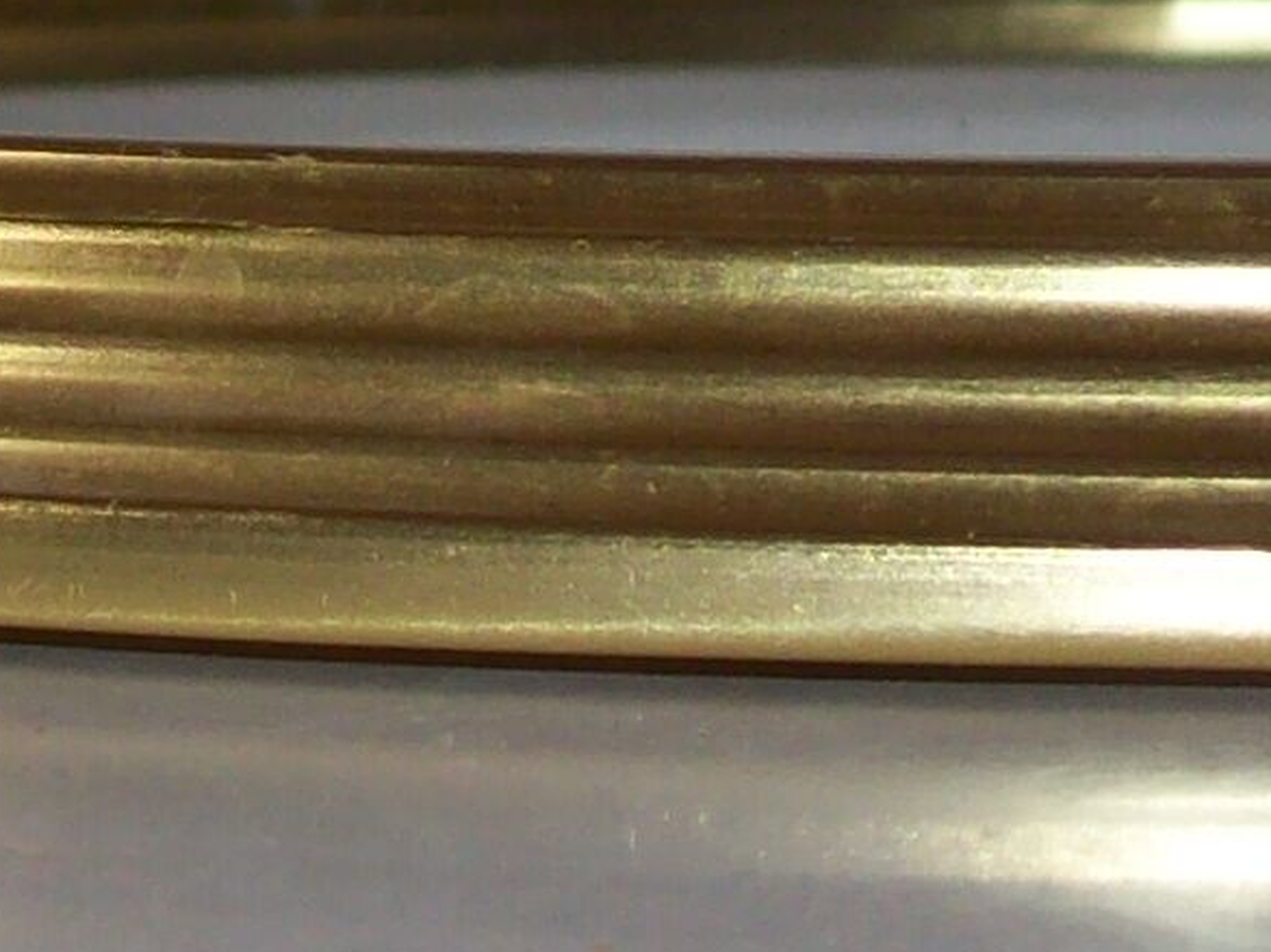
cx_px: 1219
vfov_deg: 8.4
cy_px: -297
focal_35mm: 175
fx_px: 6423
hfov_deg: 11.2
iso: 80
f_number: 2.7
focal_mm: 6
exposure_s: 1/64
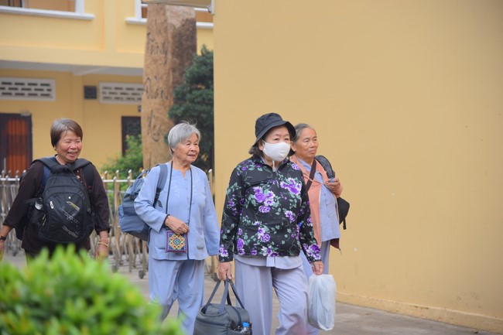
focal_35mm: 85
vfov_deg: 16.1
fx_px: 1187
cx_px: 252
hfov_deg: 23.9
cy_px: 168
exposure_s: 1/125
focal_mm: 85
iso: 200
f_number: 4
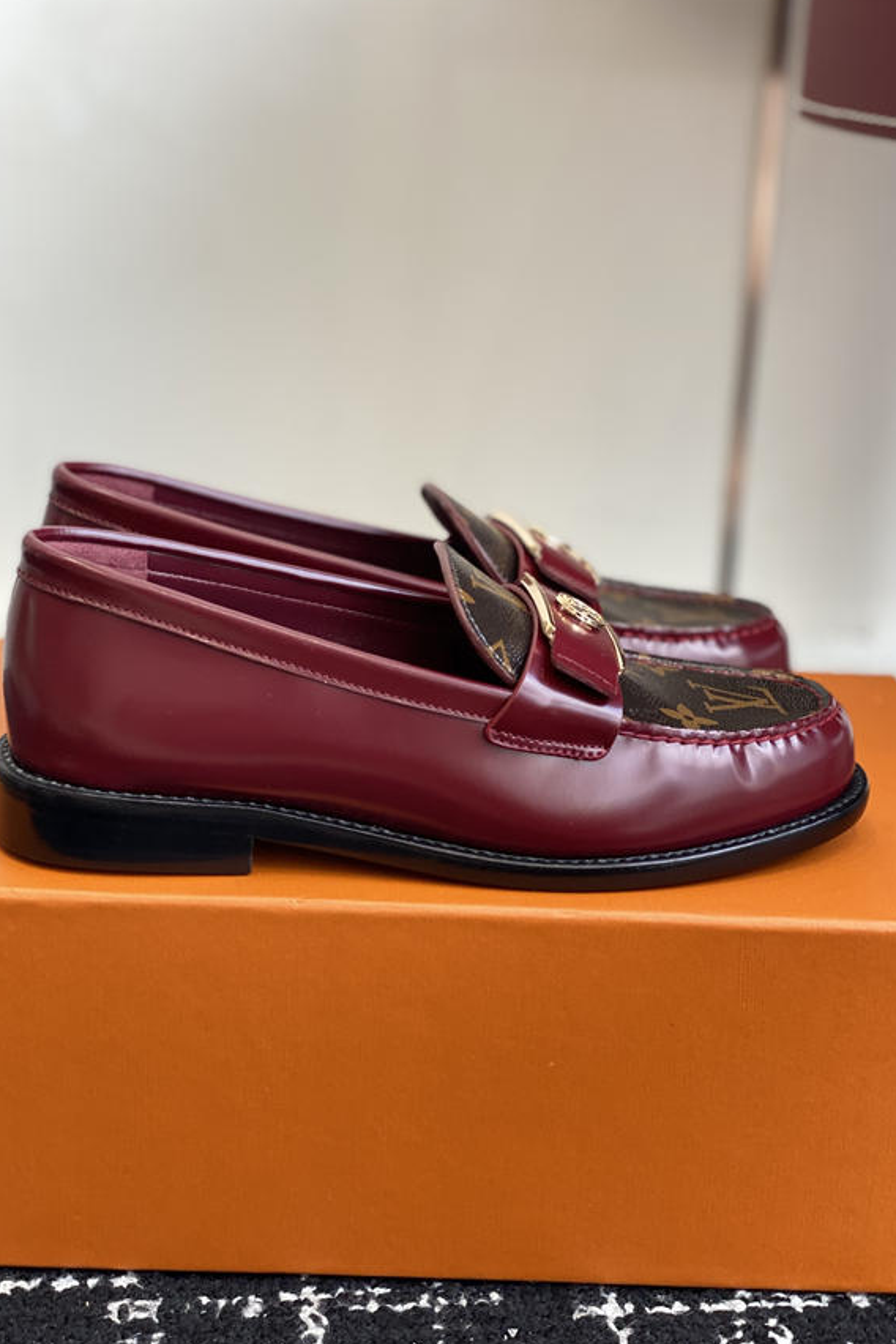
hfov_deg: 24.6
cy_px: 672
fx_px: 2053
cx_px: 445
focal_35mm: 55
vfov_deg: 36.2
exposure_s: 1/122
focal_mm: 6
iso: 64
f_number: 2
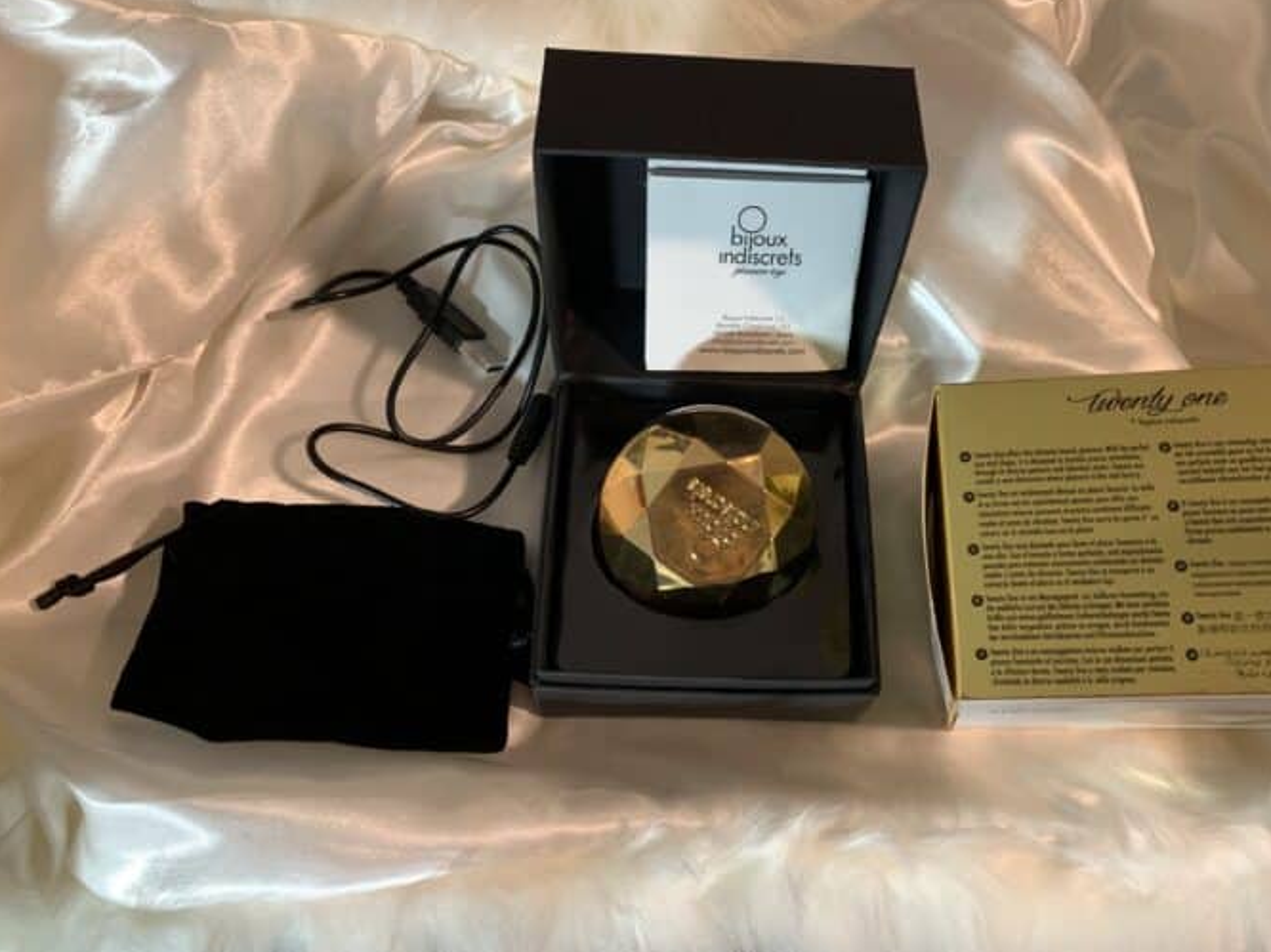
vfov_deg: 46.7
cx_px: 727
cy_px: 416
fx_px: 1101
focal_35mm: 30
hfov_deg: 59.7
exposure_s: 1/40
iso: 250
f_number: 1.8
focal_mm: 4.25
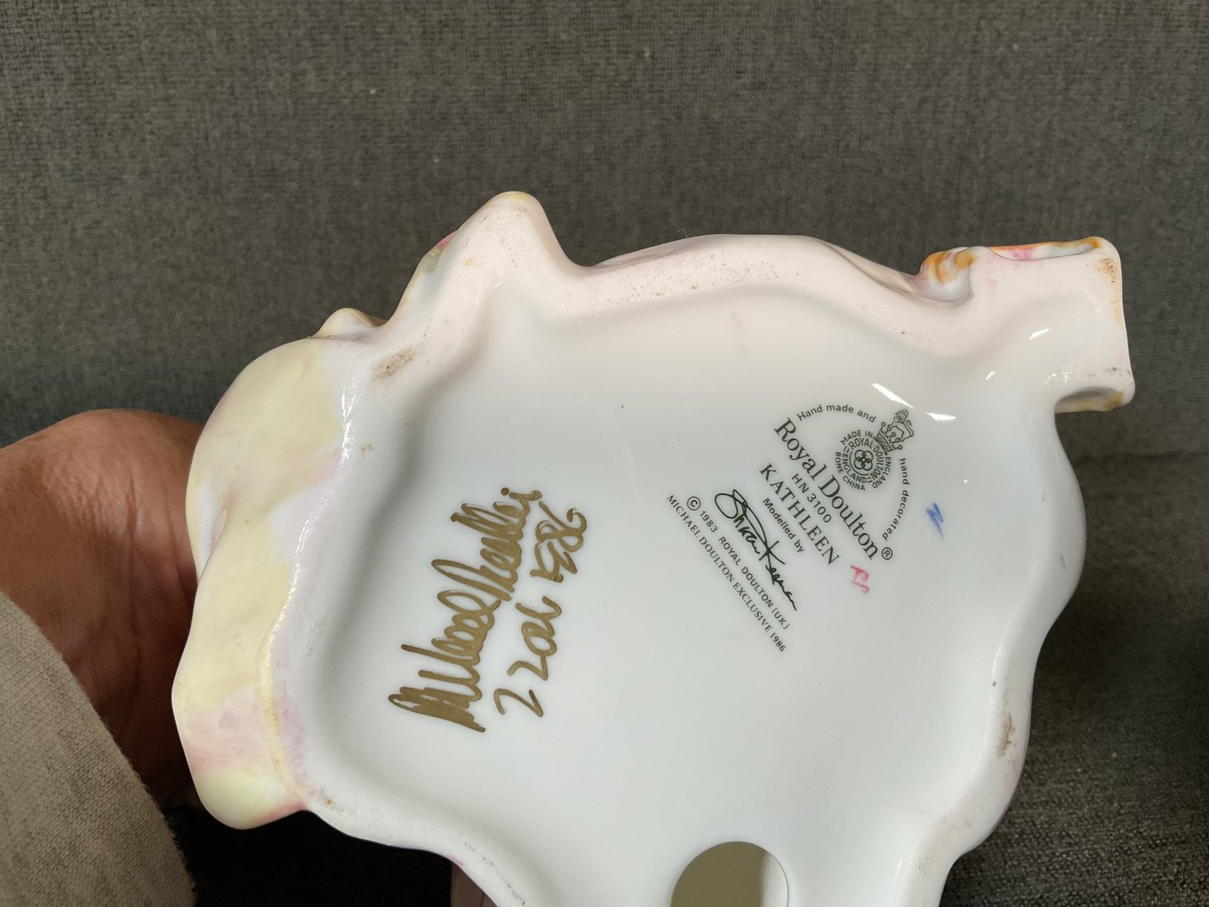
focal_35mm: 29
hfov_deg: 61.7
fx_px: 1013
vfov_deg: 48.2
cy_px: 454
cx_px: 604
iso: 64
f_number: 1.8
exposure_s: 1/120
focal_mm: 3
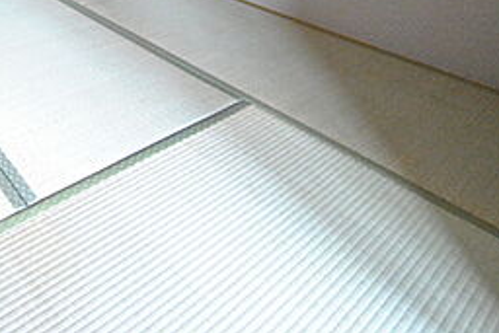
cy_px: -80
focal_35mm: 30
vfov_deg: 33.9
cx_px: 27
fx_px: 416
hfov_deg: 52.3
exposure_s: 1/10
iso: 1600
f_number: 4.5
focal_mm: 8
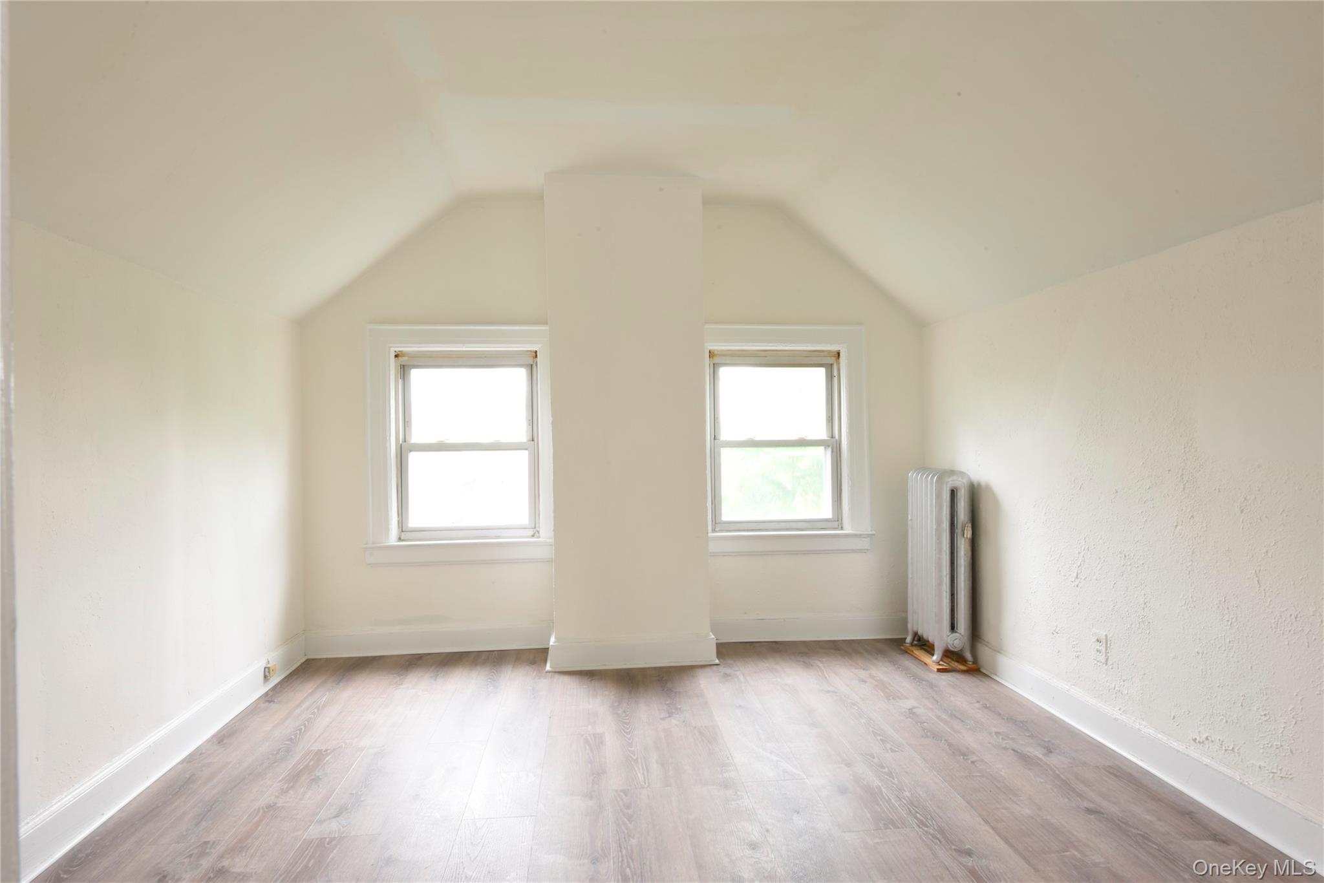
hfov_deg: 84.0
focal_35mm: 20
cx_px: 662
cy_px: 442
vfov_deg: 61.9
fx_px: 736
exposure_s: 1.6
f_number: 22
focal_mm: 20
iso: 200
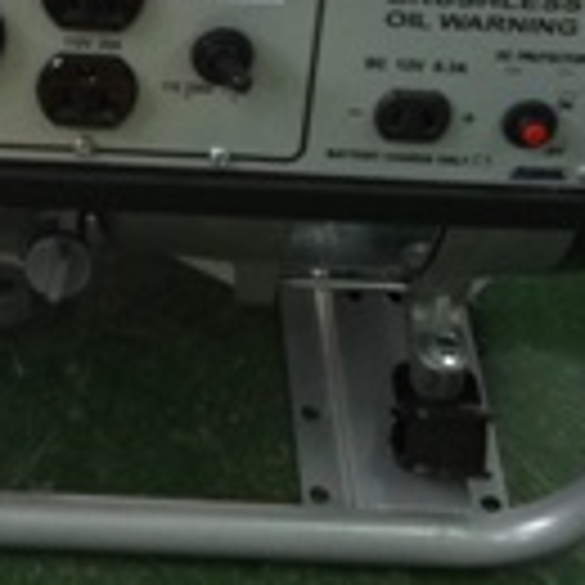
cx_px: 18
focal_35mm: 95
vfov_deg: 17.7
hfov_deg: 17.9
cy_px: -43
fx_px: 1816
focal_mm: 3.85
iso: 160
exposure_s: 1/15
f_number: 2.8
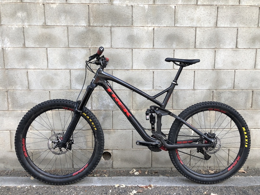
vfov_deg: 49.7
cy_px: 98
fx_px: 210
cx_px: 130
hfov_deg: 63.4
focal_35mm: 28
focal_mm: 4
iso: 50
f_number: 1.8
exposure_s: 1/120
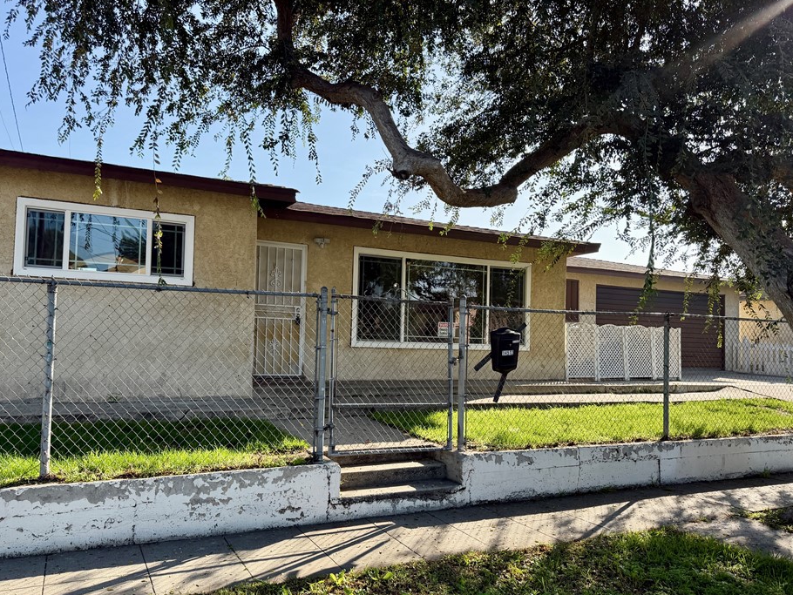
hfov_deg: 65.3
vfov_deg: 51.3
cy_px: 314
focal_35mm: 27
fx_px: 619
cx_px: 386
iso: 100
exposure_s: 1/2232
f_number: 1.78
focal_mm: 6.76
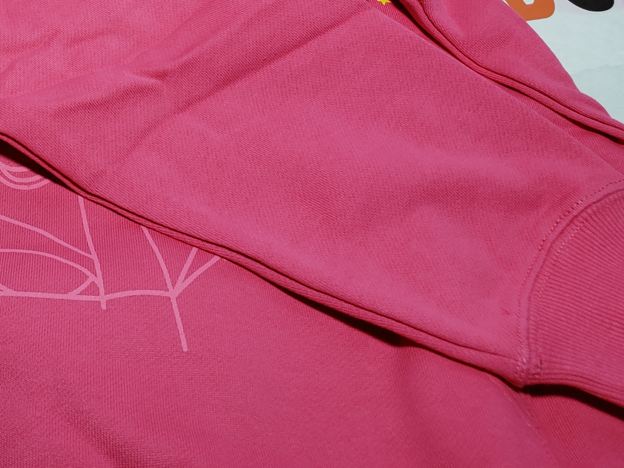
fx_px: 973
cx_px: 32
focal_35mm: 54
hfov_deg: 33.2
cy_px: -15
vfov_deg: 25.5
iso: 50
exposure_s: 1/456
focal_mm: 4.3
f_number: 1.5
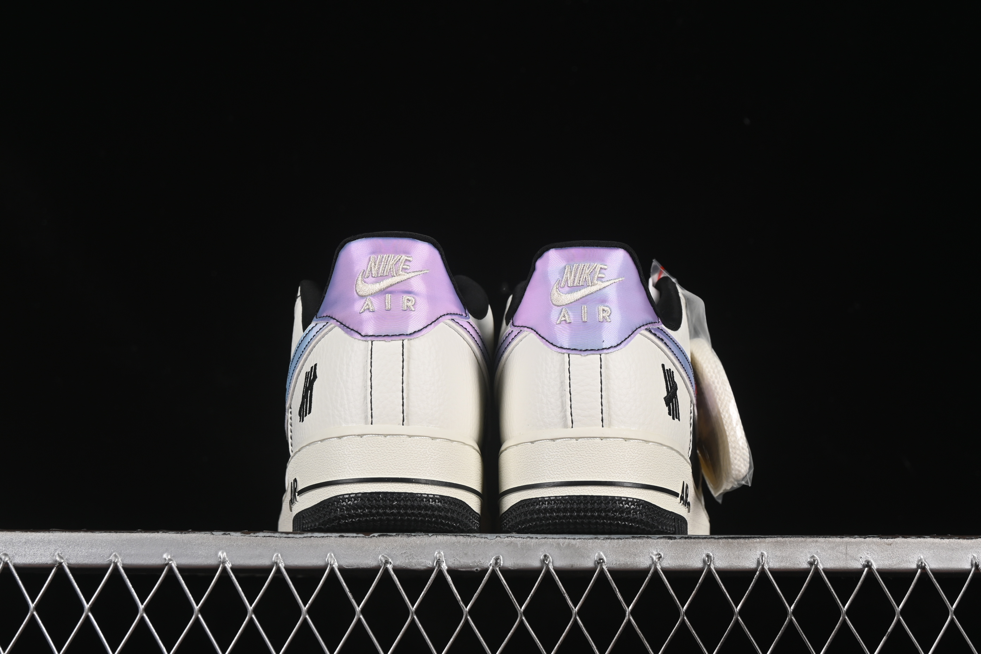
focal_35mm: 75
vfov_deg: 18.2
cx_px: 490
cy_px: 327
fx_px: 2044
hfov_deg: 27.0
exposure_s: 1/80
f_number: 8
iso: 160
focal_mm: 50
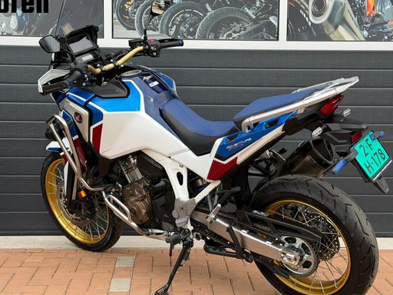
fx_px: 681
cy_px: 146
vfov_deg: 24.4
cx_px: 196
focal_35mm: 60
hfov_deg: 32.2
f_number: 1.78
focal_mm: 6.76
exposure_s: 1/652
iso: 64
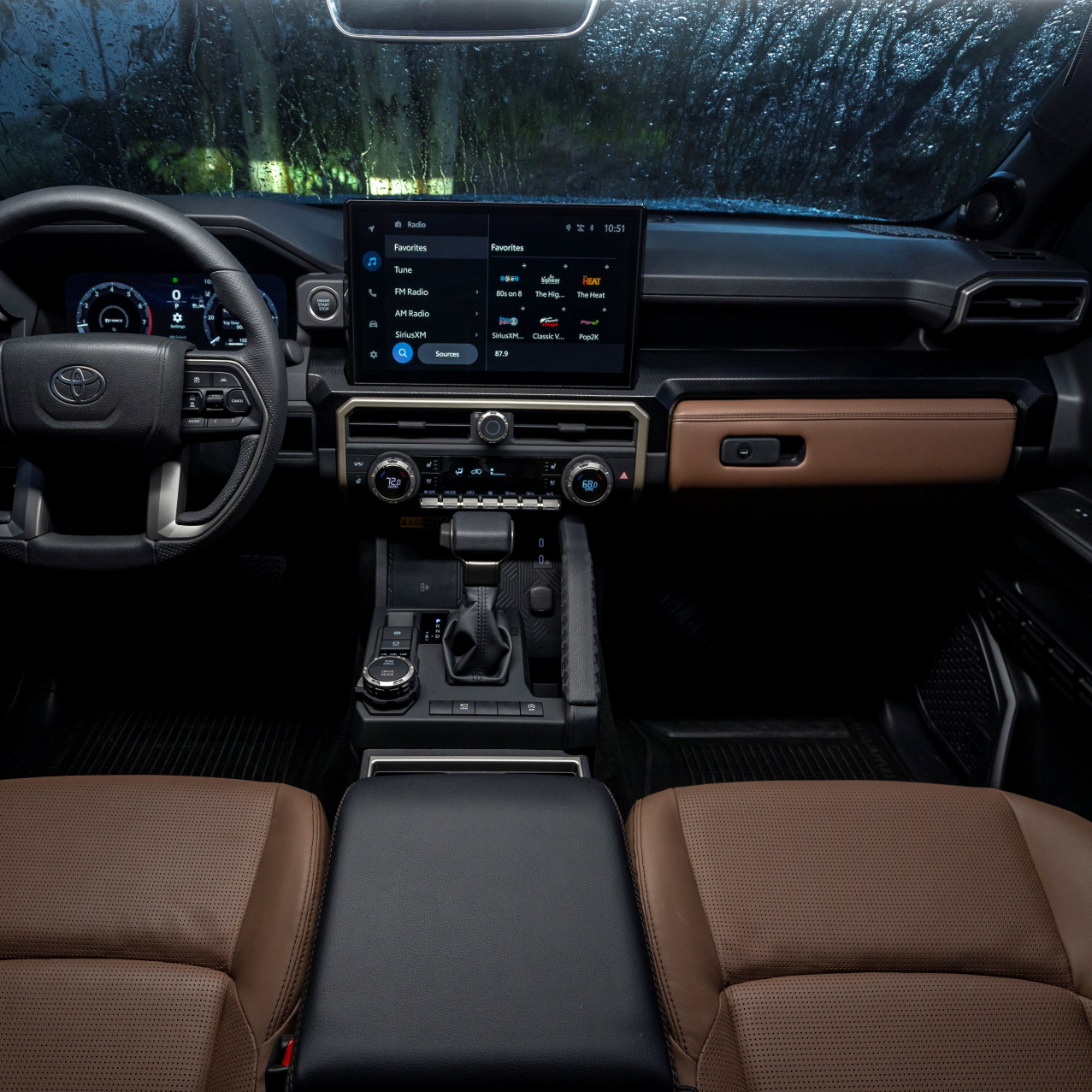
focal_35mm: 23
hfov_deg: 67.0
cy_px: 546
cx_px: 477
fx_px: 821
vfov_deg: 67.3
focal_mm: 18
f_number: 5.6
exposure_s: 1/10
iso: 640
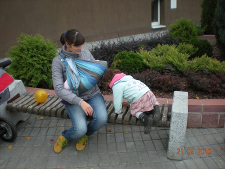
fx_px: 247
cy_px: 84
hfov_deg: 49.0
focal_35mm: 38
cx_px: 112
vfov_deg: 37.8
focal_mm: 6.3
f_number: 3.1
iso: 64
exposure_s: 1/122
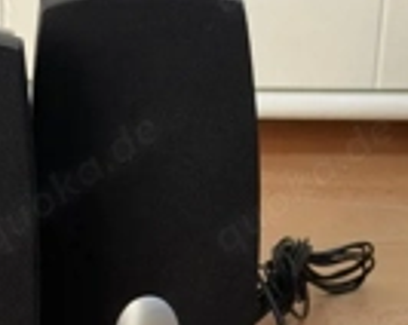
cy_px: 218
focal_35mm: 141
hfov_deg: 13.7
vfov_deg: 10.9
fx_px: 1700
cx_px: 135
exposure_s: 1/56
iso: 250
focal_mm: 6.76
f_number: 1.78
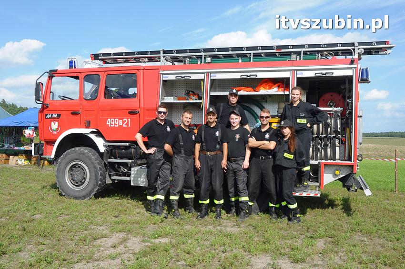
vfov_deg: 36.8
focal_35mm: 36
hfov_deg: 53.2
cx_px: 202
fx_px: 405
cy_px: 134
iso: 400
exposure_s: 1/640
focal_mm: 24
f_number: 10
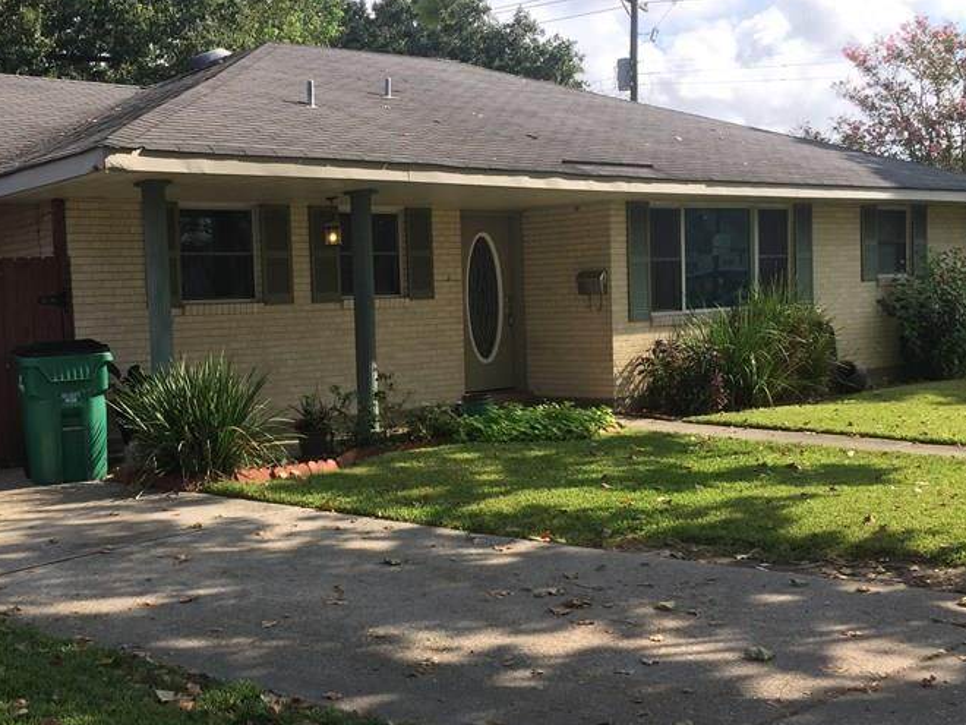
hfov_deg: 41.5
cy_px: 409
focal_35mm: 45
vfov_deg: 32.1
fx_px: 1256
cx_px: 321
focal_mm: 4.15
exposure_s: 1/920
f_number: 2.2
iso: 32
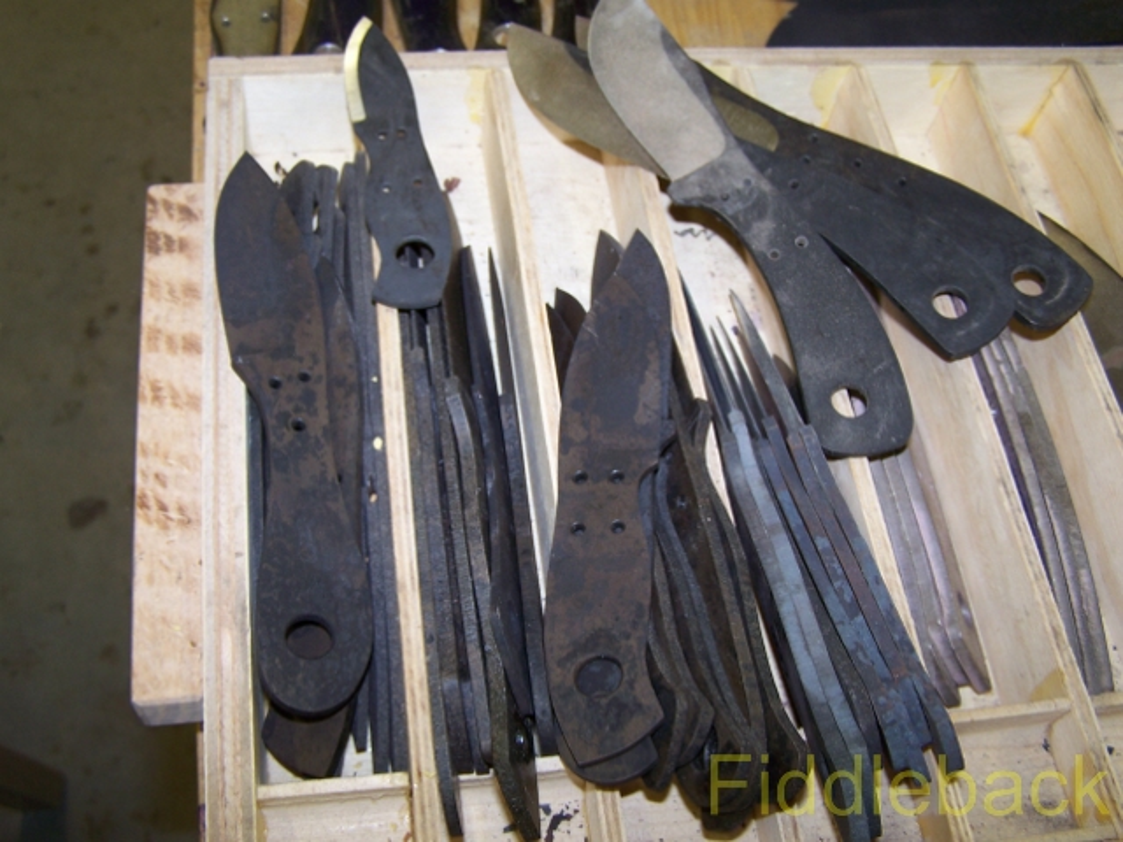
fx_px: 1233
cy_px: 421
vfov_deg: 37.7
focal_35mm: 38
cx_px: 562
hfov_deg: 49.0
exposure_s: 1/60
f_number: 2.8
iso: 80
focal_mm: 6.3
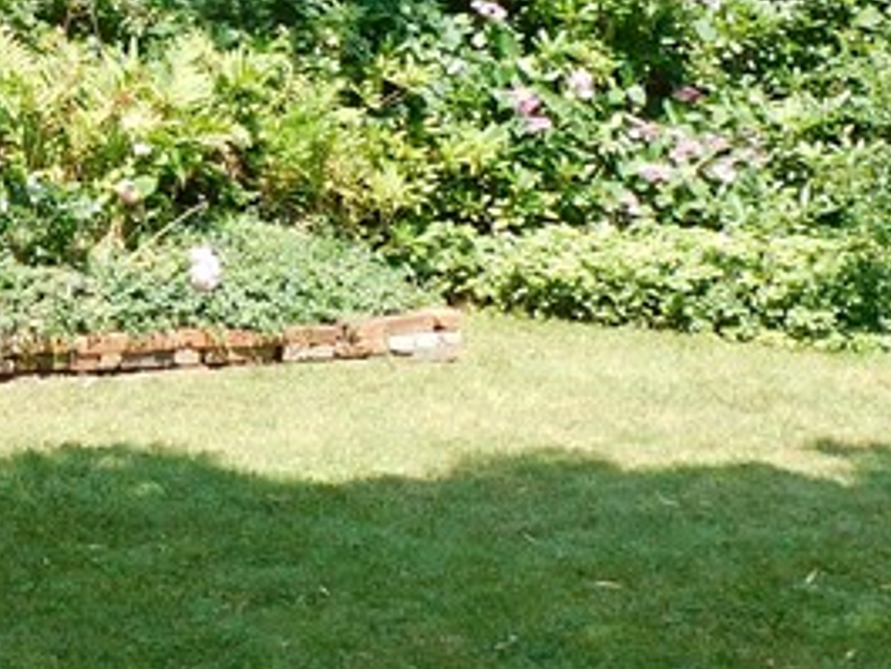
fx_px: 2987
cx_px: -148
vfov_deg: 12.7
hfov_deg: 16.3
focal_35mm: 116
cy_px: 104
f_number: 3.5
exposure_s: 1/320
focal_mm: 5.4
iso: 125
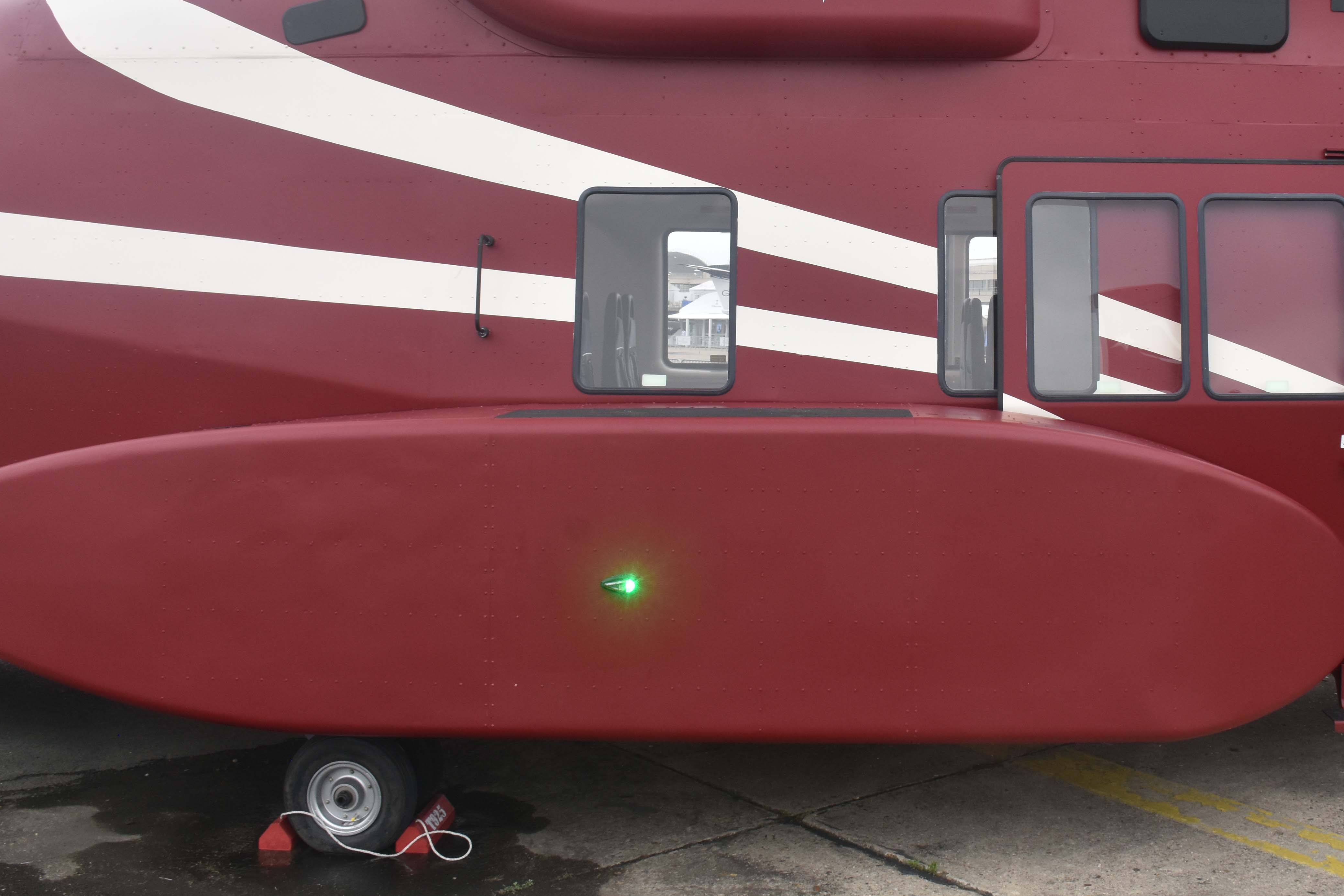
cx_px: 880
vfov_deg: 33.7
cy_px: 253
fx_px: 1456
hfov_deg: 48.8
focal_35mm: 39
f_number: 8
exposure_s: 1/250
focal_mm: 18
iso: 320
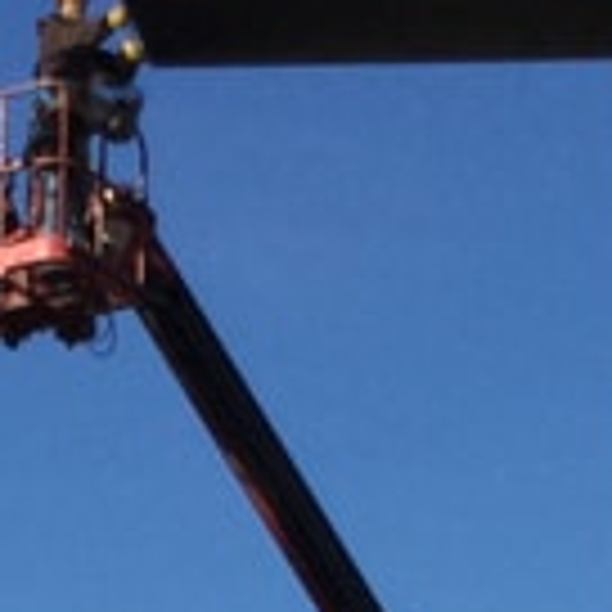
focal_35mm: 202
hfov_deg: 8.6
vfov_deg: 8.2
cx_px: 536
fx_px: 4040
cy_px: 1269
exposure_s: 1/1664
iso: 25
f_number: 2.4
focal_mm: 3.3
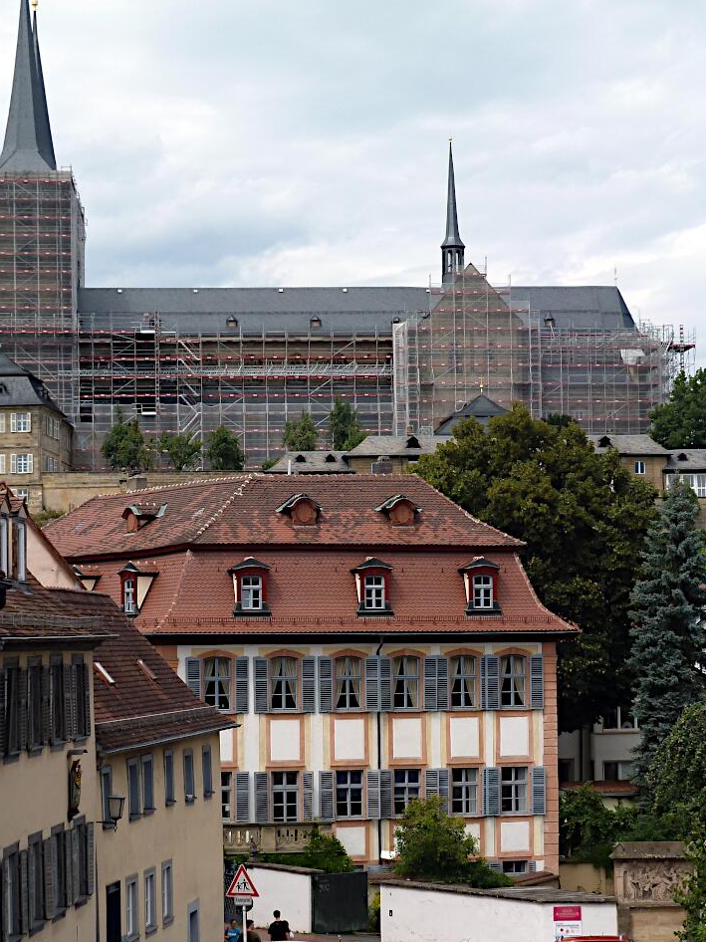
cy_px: 524
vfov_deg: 23.0
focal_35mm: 85
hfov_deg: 17.4
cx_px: 331
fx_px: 2312
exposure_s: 1/500
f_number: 4.5
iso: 80
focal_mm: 11
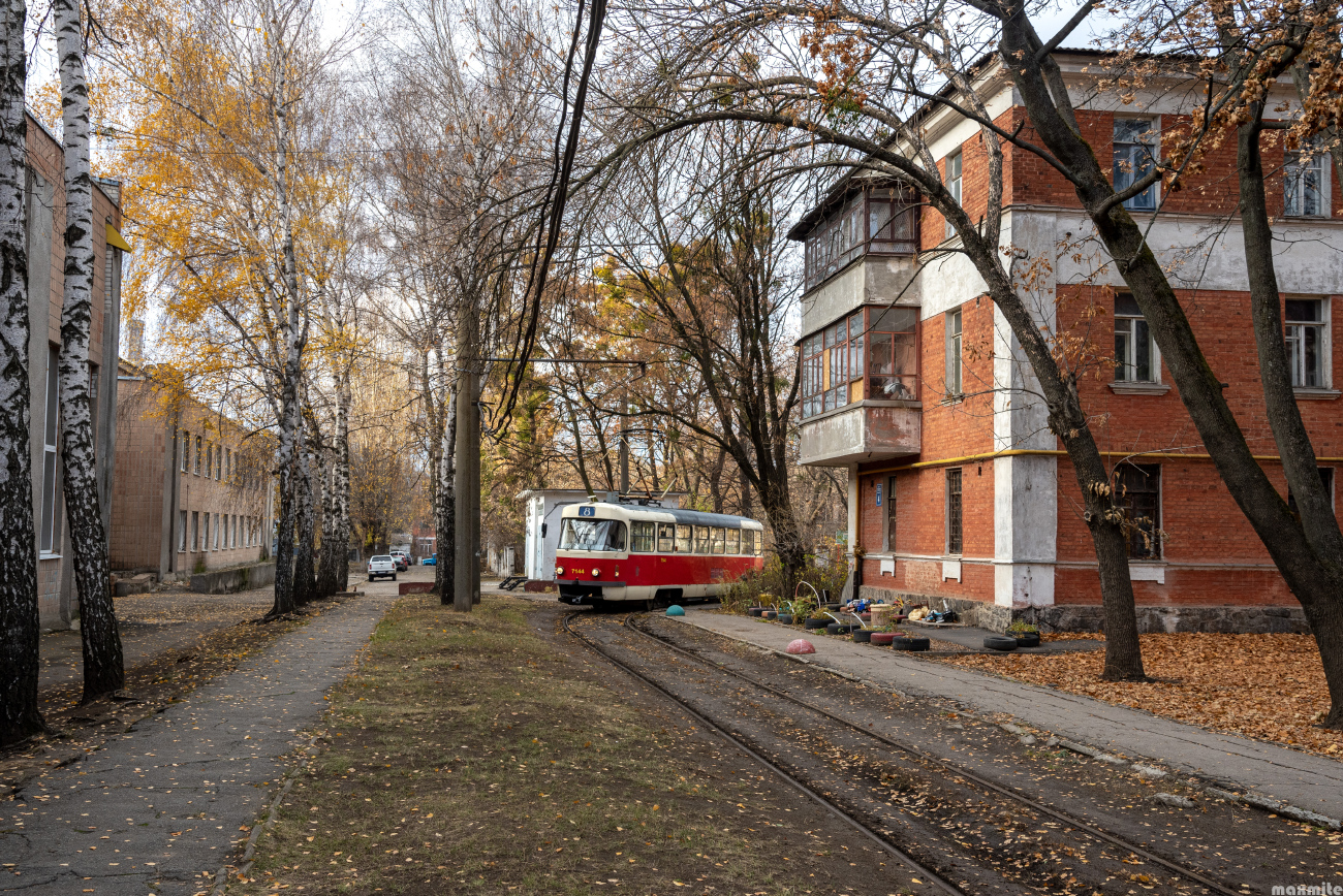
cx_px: 672
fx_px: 1306
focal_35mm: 35
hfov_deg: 54.4
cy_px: 448
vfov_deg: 37.9
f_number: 7.1
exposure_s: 1/200
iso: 400
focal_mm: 35
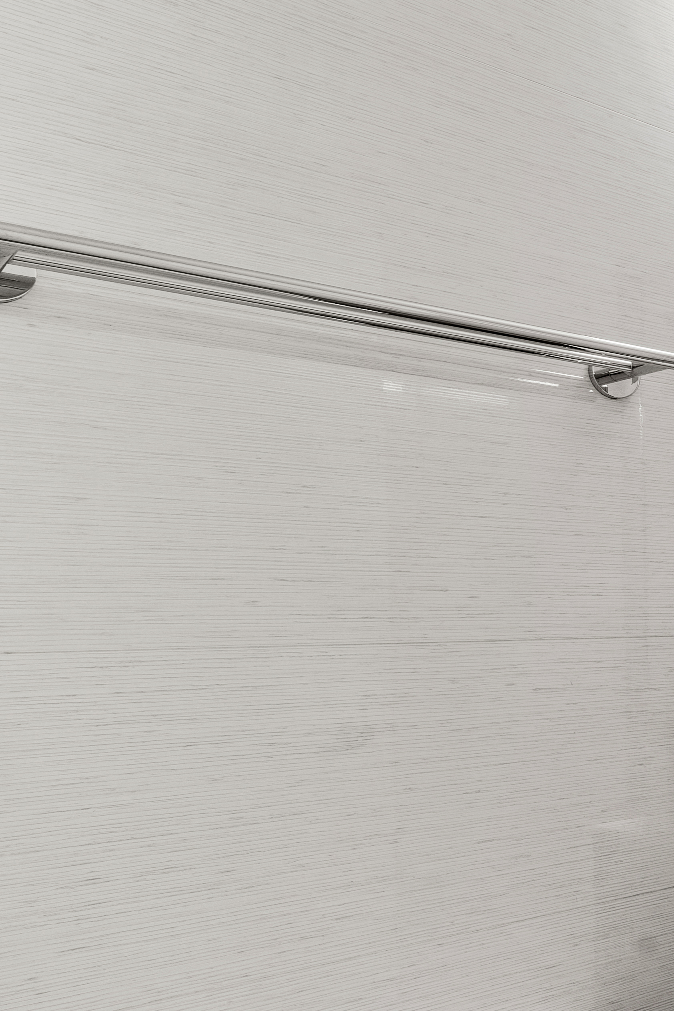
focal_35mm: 38
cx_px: 1137
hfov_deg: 23.4
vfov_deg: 50.1
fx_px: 1067
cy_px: 639
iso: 100
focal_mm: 16
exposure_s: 1
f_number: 9
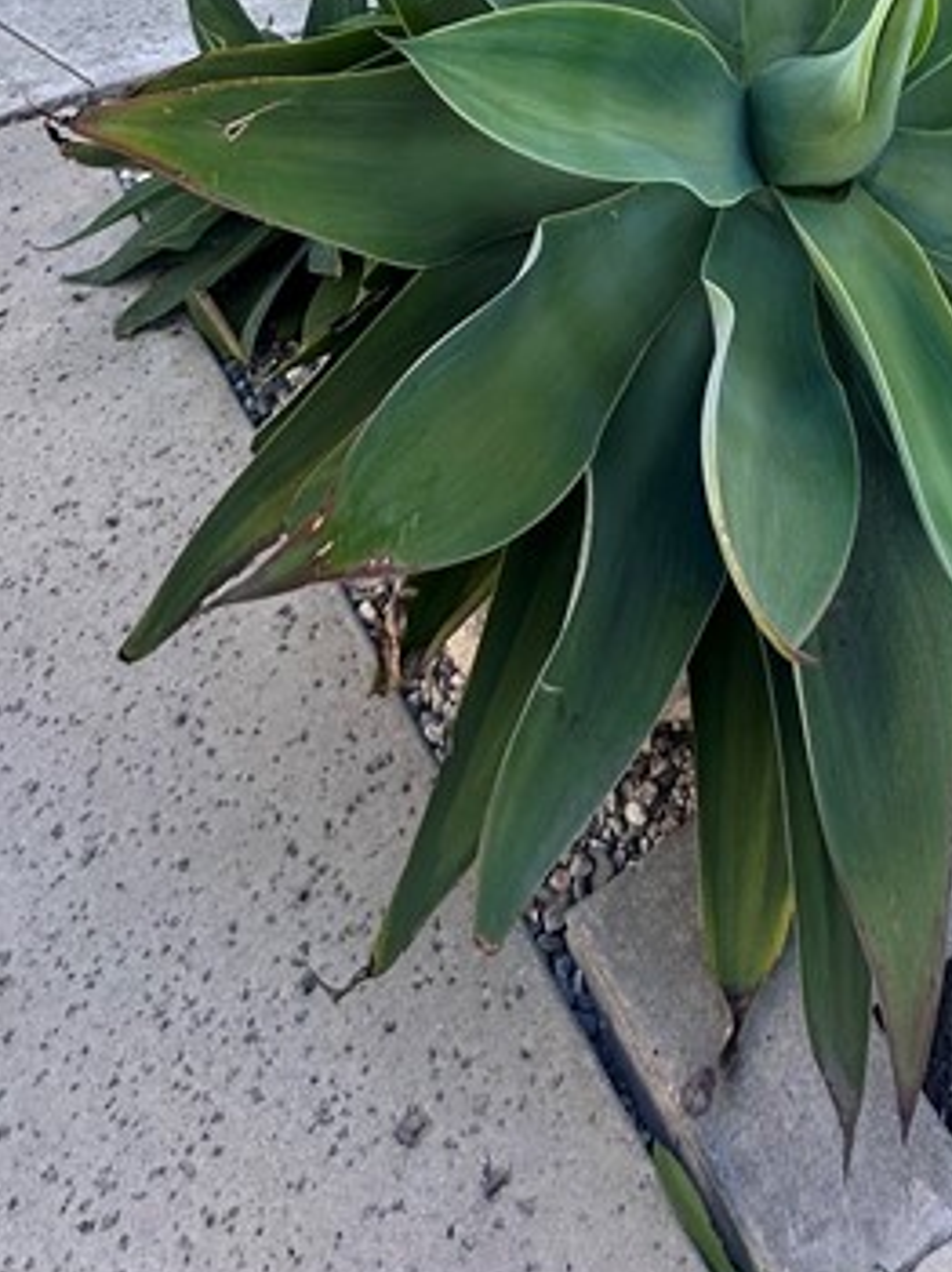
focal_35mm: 41
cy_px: -542
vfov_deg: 30.5
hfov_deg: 34.2
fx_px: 1505
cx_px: 741
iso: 40
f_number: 2.2
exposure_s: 1/193
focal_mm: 2.22
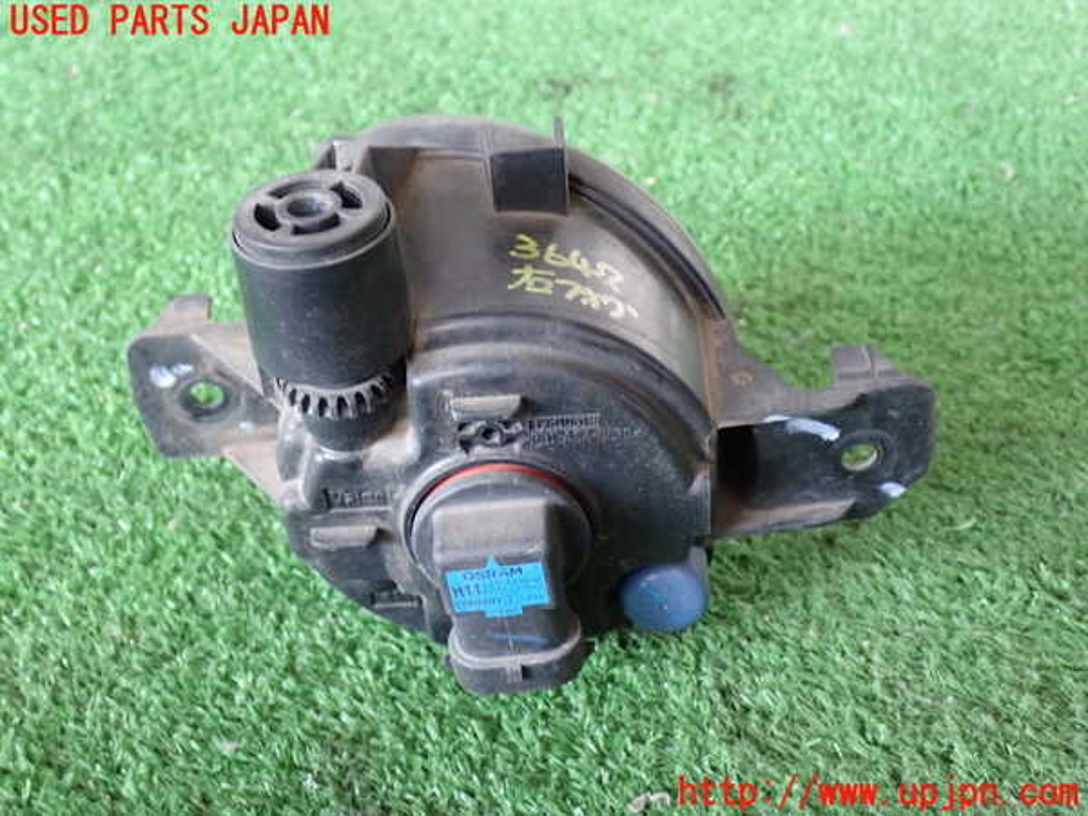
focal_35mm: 47
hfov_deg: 40.4
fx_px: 1477
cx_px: 544
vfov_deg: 30.9
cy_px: 408
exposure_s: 1/50
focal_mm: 8.4
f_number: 3.1
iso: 800
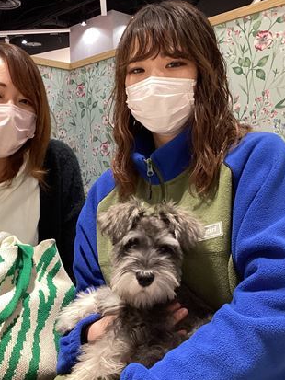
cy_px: 178
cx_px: 82
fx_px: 494
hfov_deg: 31.8
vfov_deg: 42.0
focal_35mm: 45
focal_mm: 3.3
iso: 160
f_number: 2.4
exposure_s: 1/60
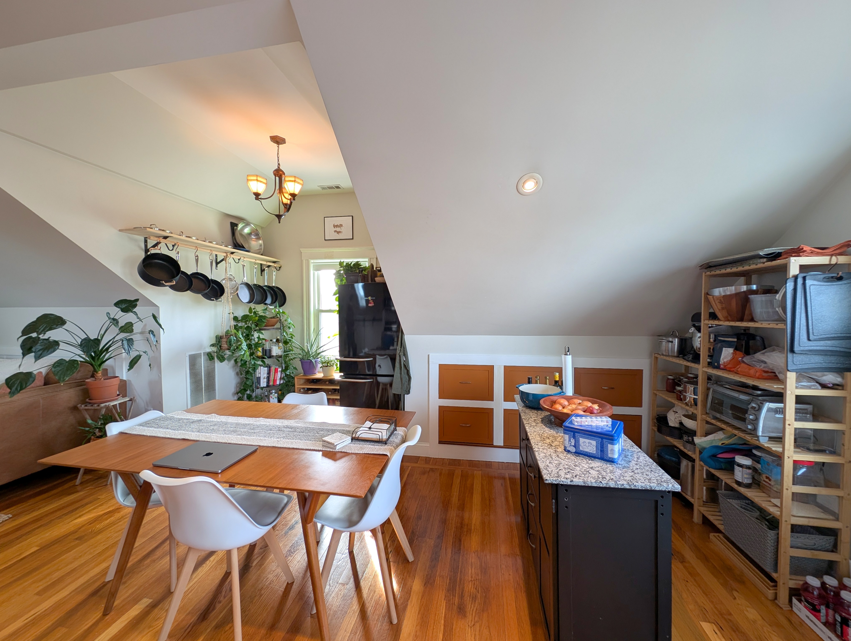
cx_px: 426
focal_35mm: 12
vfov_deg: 94.6
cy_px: 320
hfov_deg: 110.5
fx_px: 295
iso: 36
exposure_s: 1/40
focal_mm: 2.23
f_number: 1.95
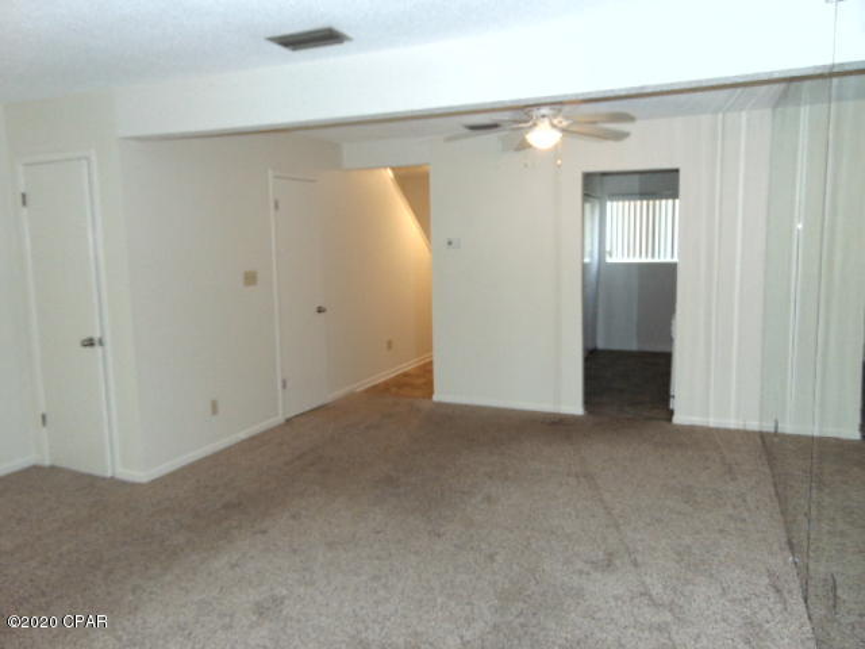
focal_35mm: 25
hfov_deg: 69.4
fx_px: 625
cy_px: 324
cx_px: 432
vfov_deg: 54.9
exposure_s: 1/30
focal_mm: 4.5
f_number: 3
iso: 200
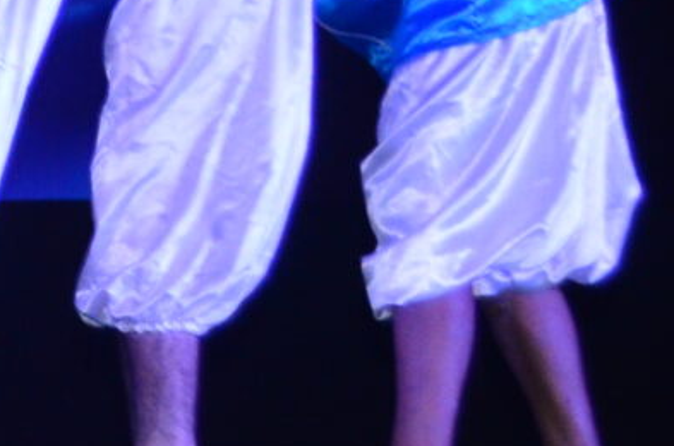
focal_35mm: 293
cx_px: -1298
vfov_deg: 4.5
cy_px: -698
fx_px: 5472
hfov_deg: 6.5
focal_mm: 30
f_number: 4.5
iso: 800
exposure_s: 1/125
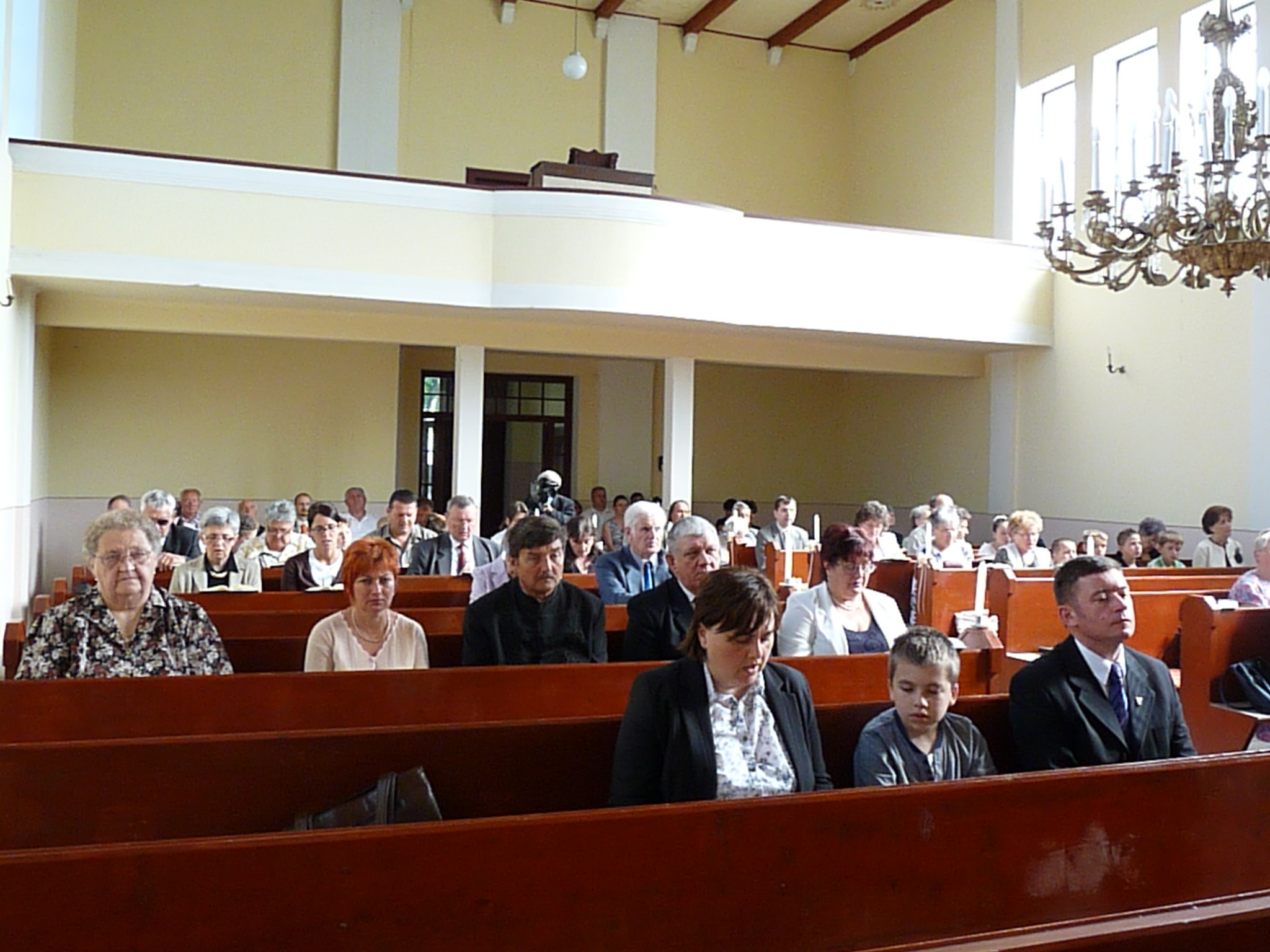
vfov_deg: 42.9
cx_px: 635
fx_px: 1211
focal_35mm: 33
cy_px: 476
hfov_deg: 55.4
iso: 800
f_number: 4
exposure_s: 1/125
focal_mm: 5.9
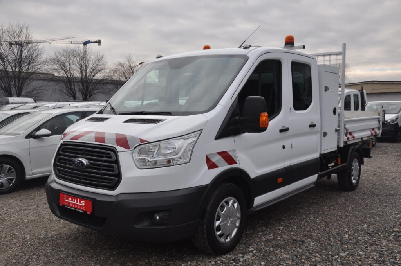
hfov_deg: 57.3
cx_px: 200
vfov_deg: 39.9
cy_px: 133
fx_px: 367
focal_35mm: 33
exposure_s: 1/320
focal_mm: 22
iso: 500
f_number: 9
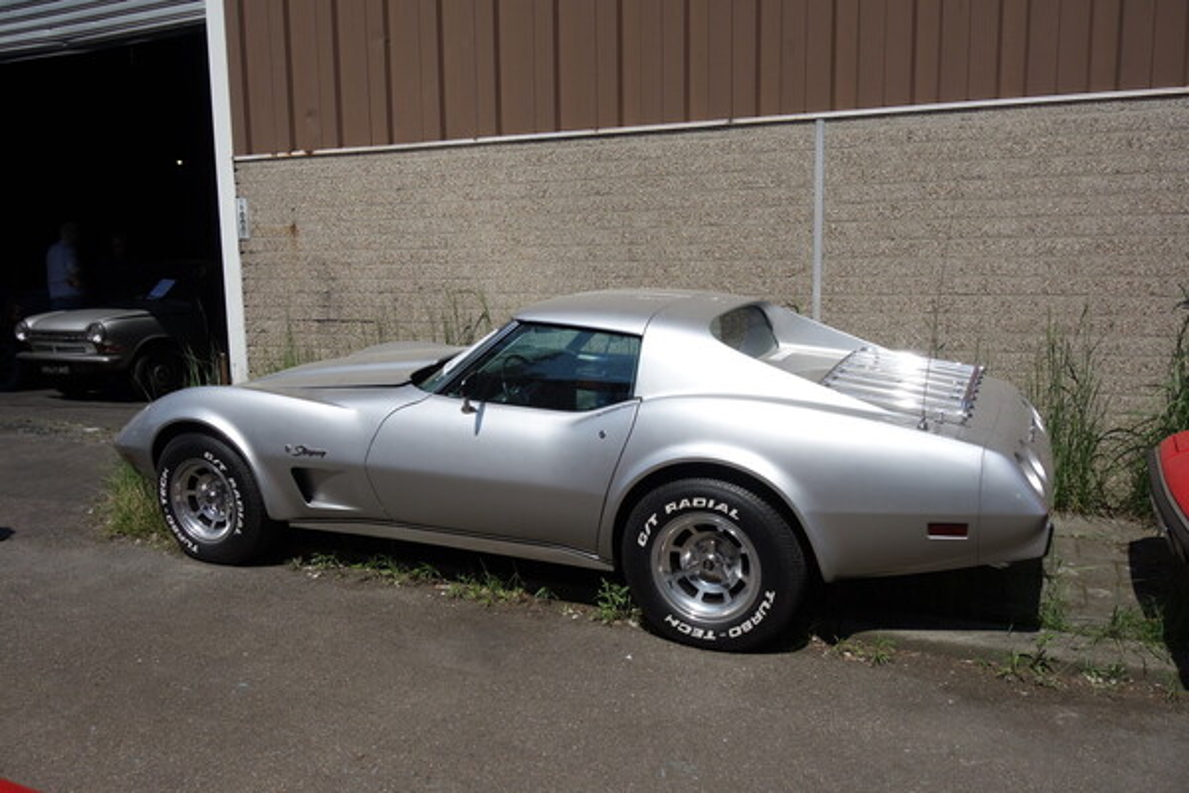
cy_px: 396
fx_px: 925
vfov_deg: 46.4
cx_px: 594
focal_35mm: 28
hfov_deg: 65.5
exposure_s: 1/800
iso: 125
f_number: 5.6
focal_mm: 10.4
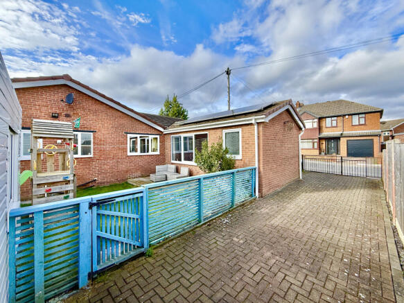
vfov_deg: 85.7
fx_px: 163
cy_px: 152
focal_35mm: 14
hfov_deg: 102.1
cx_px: 202
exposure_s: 1/942
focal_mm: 2.22
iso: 50
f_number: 2.2
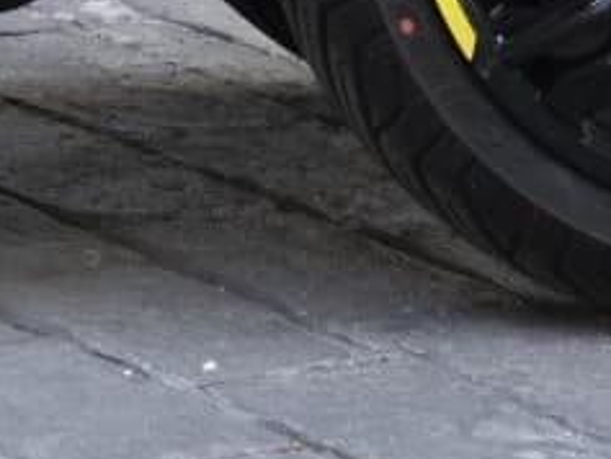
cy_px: -1089
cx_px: -889
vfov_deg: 3.7
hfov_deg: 4.9
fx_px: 6887
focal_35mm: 390
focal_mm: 50
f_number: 5
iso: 500
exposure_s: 1/125
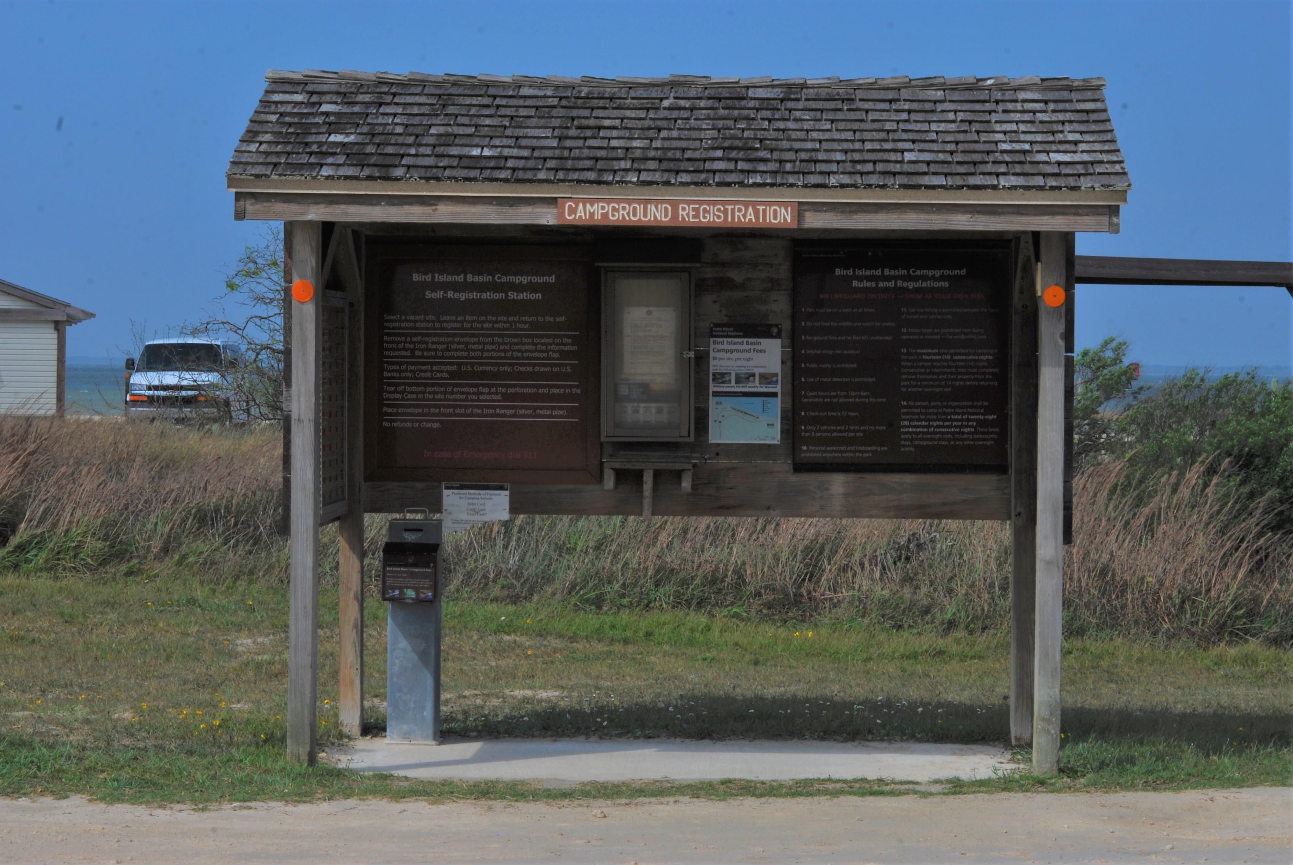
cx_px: 646
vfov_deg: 15.2
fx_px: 3236
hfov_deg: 22.6
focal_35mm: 90
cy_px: 432
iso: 100
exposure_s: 1/100
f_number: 22
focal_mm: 60
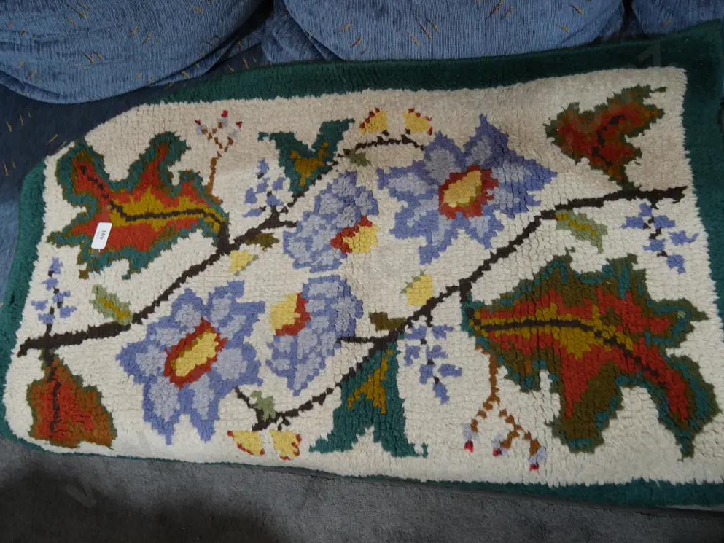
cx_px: 369
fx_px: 690
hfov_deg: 55.3
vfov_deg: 43.0
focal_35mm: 33
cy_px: 277
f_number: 3.6
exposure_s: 1/60
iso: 500
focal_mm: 16
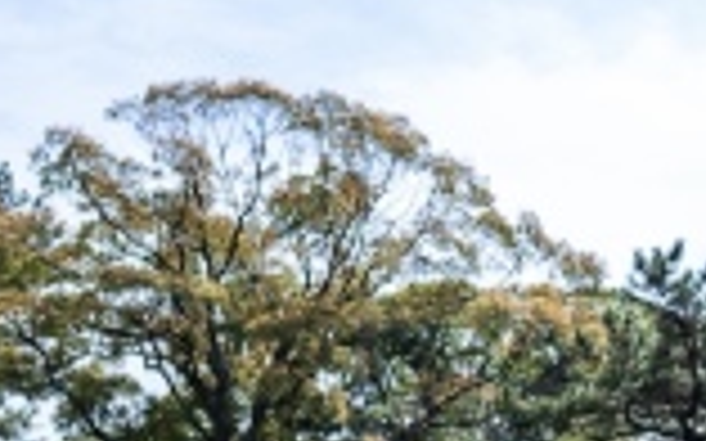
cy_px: 205
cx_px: 742
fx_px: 2000
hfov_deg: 19.3
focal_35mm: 104
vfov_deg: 12.6
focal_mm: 20
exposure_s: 1/3200
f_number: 1.8
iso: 100
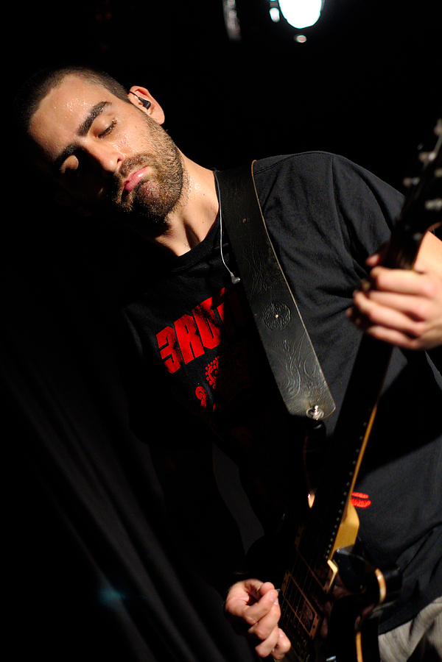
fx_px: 1381
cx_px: 221
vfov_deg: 27.0
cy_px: 331
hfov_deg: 18.2
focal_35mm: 75
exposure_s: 1/125
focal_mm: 50
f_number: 2
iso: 640
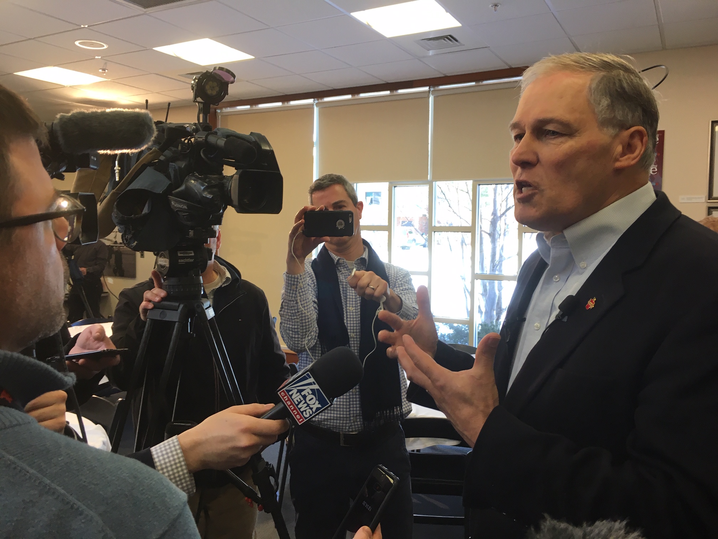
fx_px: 602
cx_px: 359
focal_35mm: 29
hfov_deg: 61.7
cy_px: 270
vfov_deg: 48.2
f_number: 2.2
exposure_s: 1/40
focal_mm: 4.15
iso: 25
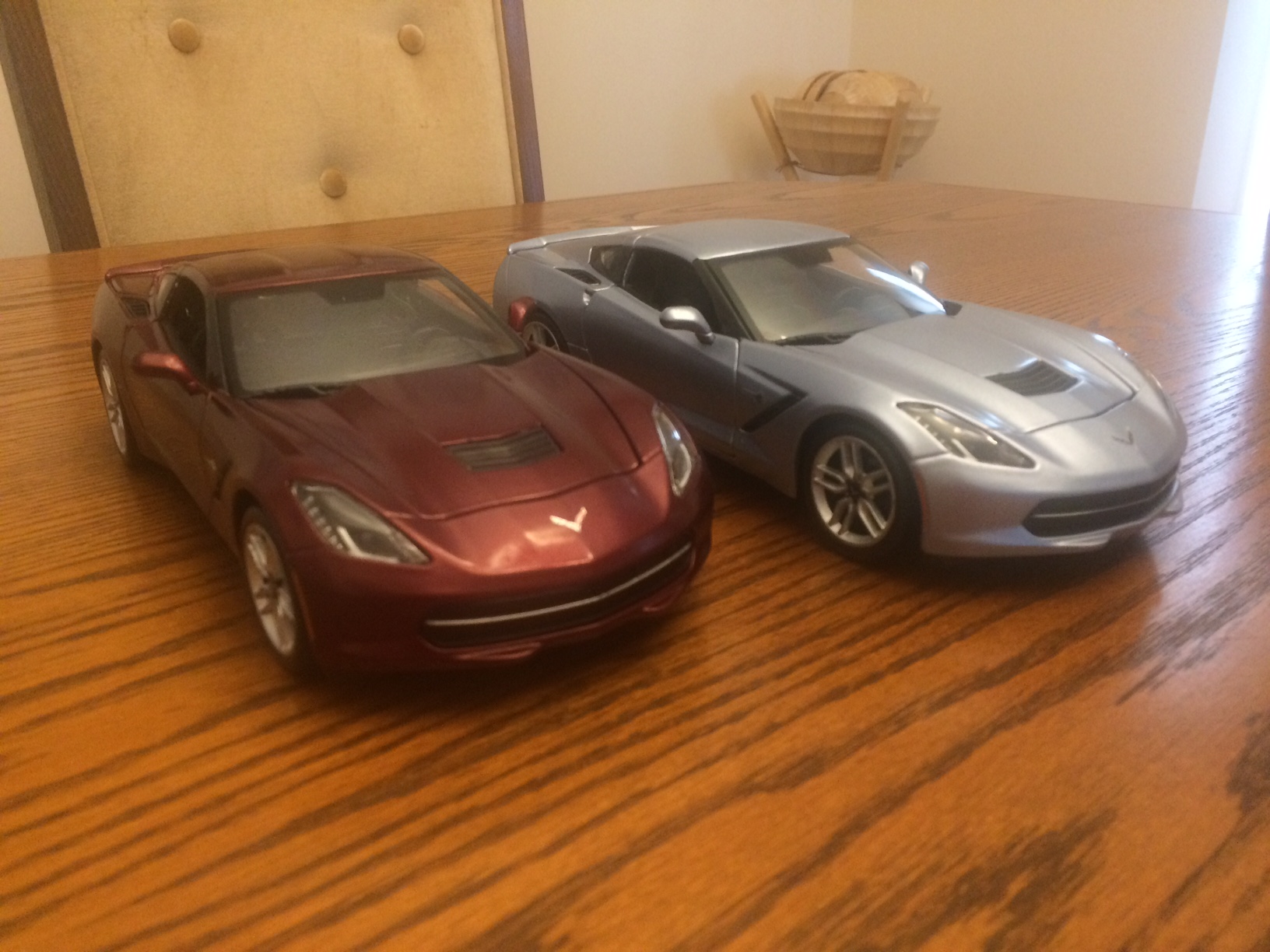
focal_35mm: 29
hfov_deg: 61.7
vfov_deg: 48.2
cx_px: 635
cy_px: 476
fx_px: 1064
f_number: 2.2
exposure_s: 1/30
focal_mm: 4.15
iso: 200
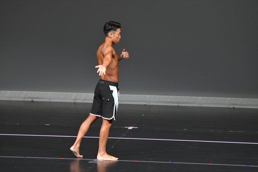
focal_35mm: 345
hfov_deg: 6.0
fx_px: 2471
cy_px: 86
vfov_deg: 4.0
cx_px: 129
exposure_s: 1/400
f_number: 5.6
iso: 4000
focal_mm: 230
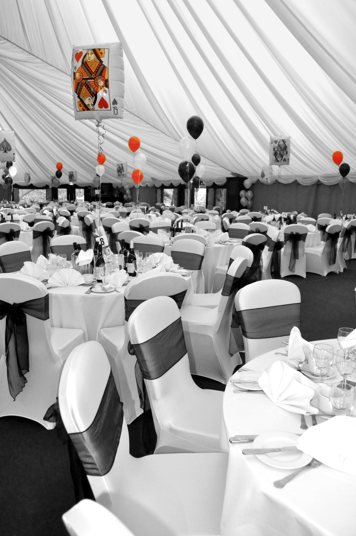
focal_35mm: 27
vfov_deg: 67.4
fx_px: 401
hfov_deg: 47.8
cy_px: 268
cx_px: 178
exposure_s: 1/100
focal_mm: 18
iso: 2500
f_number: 5.6
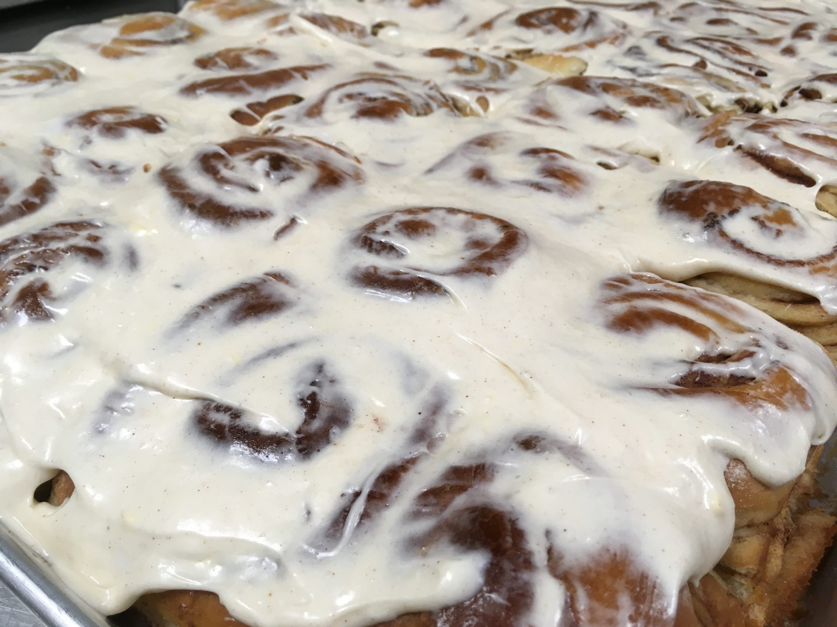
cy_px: 314
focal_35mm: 29
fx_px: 701
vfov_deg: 48.2
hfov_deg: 61.7
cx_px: 418
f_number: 2.2
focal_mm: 4.15
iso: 25
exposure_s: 1/30
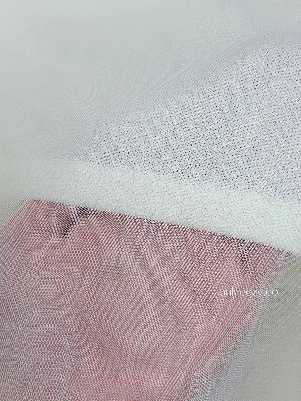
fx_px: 812
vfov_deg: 27.7
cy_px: 172
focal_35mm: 70
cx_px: 192
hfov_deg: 21.0
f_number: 1.78
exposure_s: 1/153
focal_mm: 6.86
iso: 64
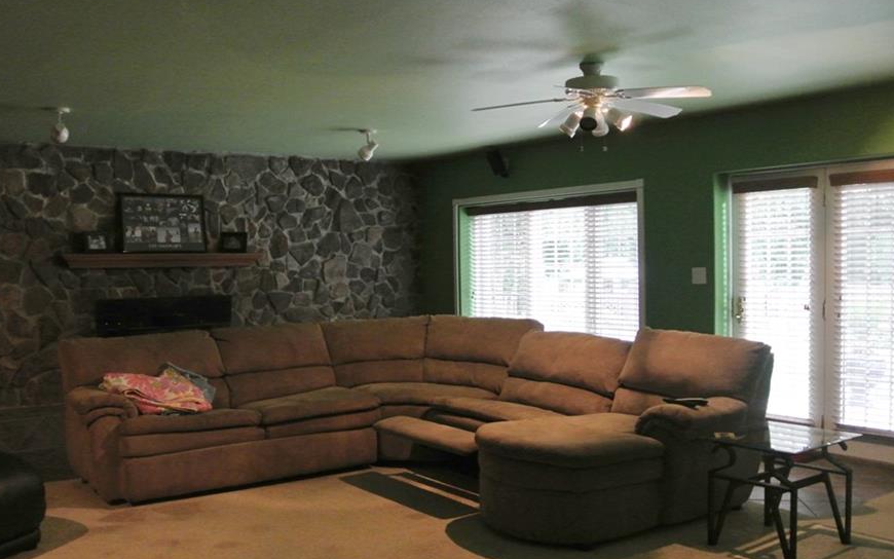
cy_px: 306
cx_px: 386
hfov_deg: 53.8
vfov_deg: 35.3
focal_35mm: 36
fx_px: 877
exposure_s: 1/25
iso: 800
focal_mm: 11.4
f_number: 3.5
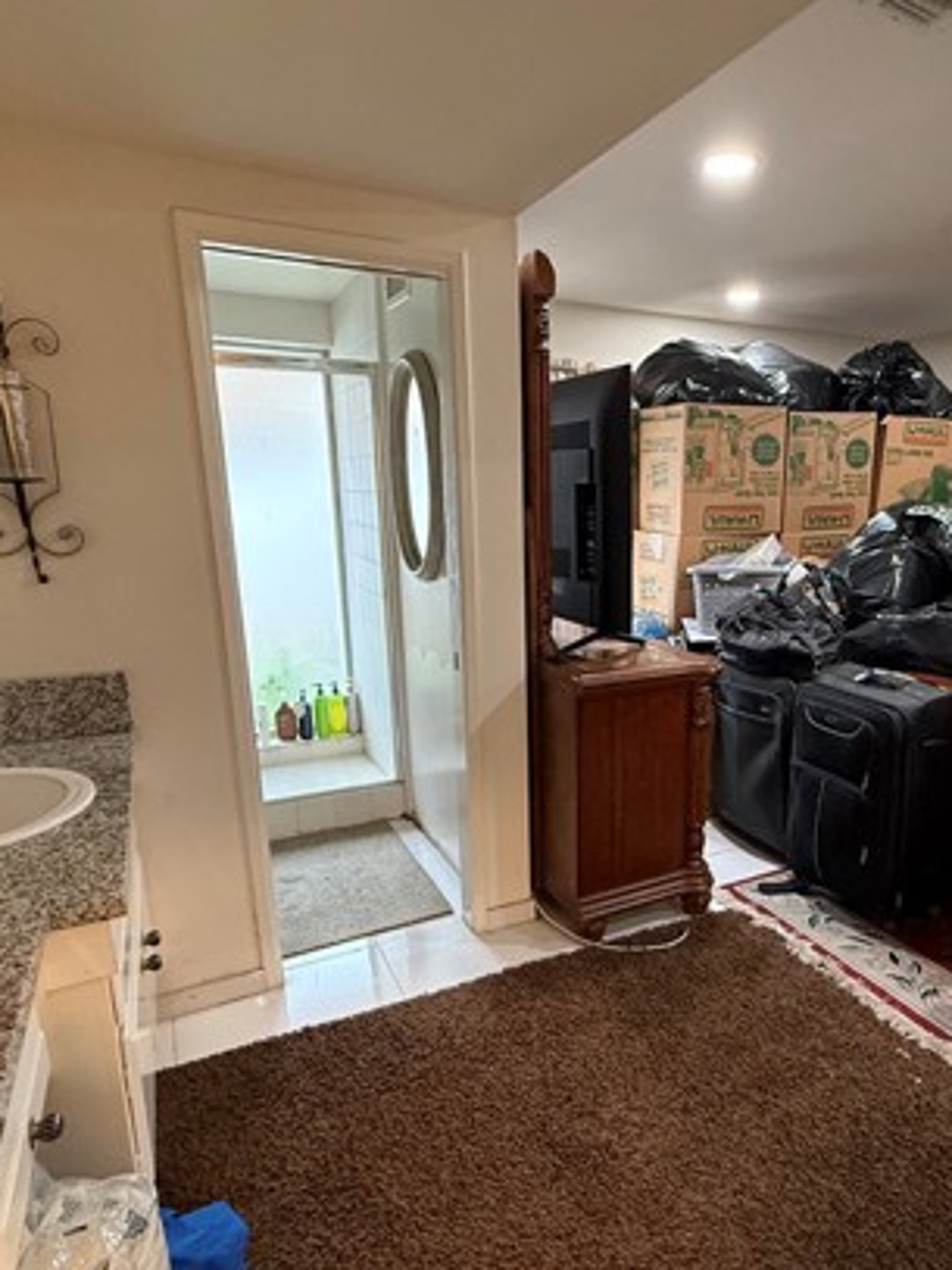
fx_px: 807
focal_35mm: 22
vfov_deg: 76.2
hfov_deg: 60.1
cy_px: 702
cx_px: 609
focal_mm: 2.22
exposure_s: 1/60
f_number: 2.2
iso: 500
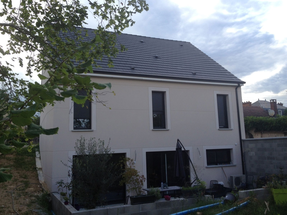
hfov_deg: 52.6
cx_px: 144
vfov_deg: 40.7
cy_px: 108
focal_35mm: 35
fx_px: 290
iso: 50
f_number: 2.4
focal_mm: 4.28
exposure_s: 1/409
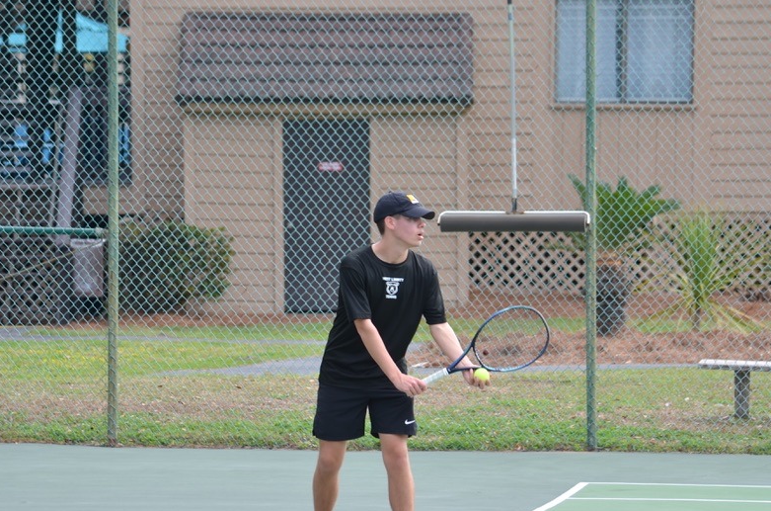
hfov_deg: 8.2
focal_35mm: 251
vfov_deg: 5.4
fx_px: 5364
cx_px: 400
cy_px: 269
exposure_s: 1/200
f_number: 4.8
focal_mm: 120
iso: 100
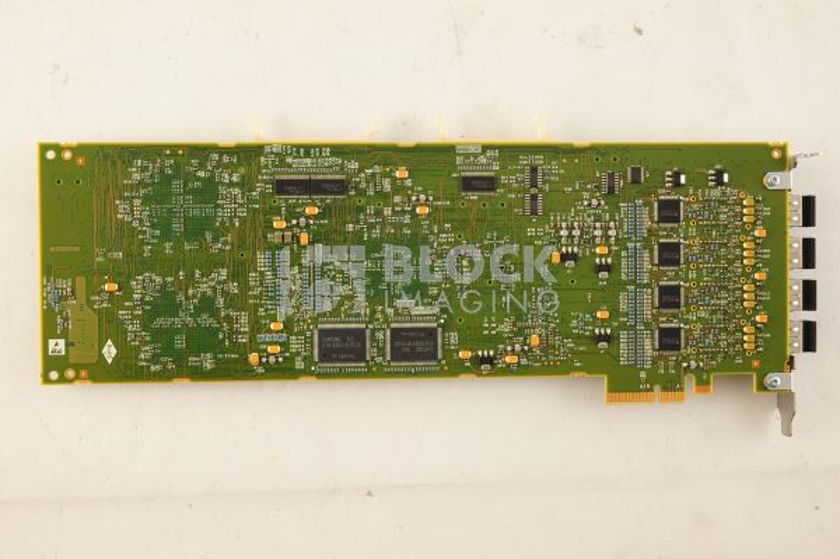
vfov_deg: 26.9
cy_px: 280
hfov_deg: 39.6
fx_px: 1166
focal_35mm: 50
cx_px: 420
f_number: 14
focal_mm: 50
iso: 1600
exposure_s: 1/125
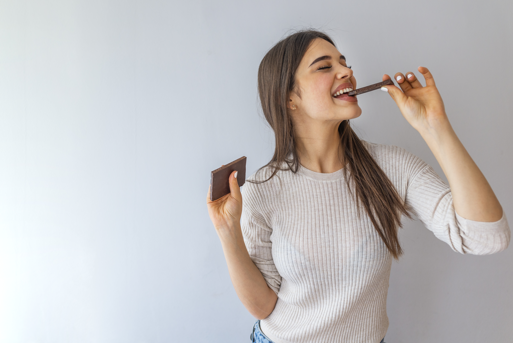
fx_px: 499
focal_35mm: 35
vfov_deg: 37.9
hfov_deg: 54.4
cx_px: 256
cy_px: 172
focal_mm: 35
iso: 500
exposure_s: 1/160
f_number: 2.8
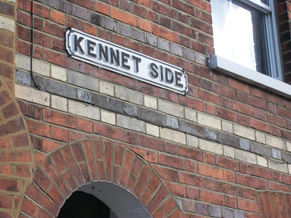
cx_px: 146
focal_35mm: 105
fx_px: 883
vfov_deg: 14.1
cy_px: 109
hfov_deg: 18.7
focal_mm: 18.8
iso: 80
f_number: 5.7
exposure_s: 1/125
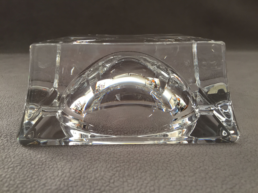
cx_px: 129
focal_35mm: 29
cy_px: 96
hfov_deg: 61.7
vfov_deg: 48.2
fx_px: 216
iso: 50
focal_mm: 4.15
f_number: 2.2
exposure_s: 1/33
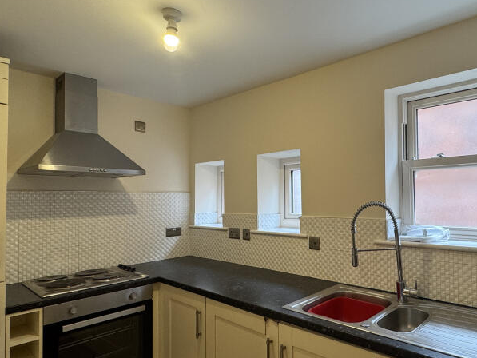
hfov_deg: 70.0
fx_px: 331
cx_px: 308
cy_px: 193
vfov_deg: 56.8
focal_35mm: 24
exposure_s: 1/100
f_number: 2.2
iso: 160
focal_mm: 2.22
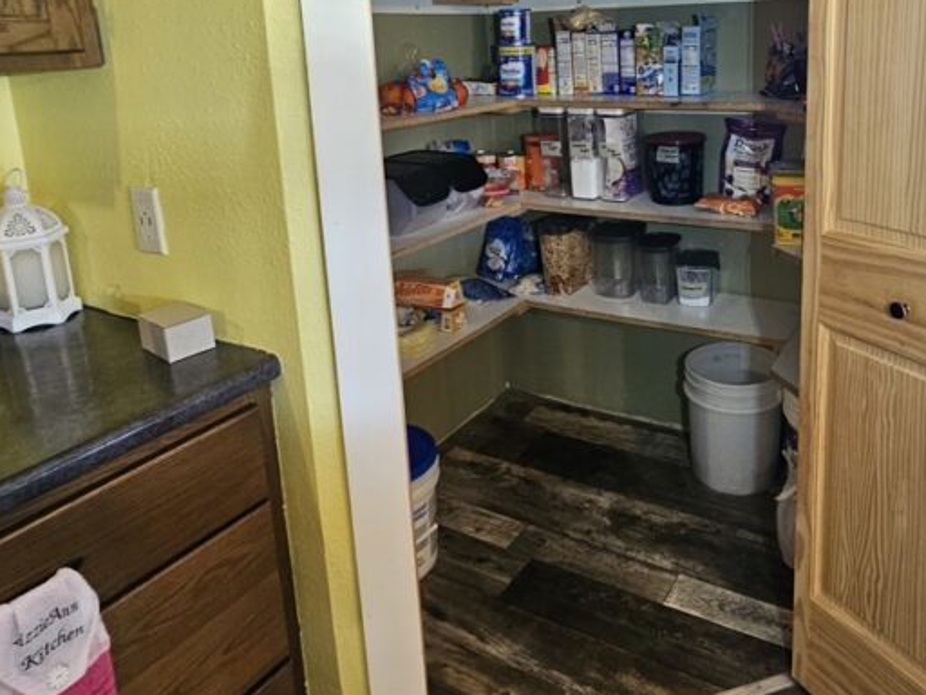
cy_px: 192
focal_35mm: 26
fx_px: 696
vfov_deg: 51.3
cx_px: 562
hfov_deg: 66.6
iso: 320
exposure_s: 1/40
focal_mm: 2.2
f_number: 2.2
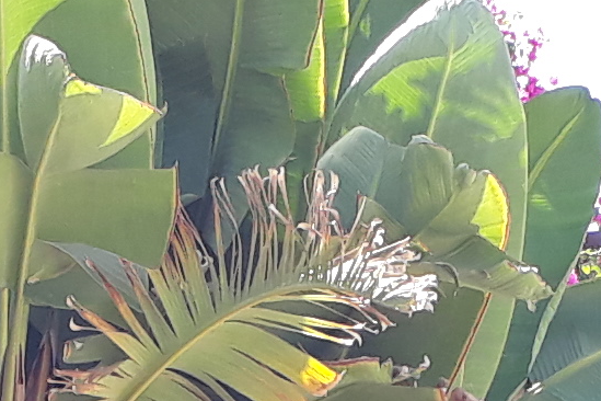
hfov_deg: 9.8
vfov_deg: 6.2
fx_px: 3522
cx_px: 326
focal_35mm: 211
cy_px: 988
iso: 40
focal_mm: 3.6
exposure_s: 1/364
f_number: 1.9
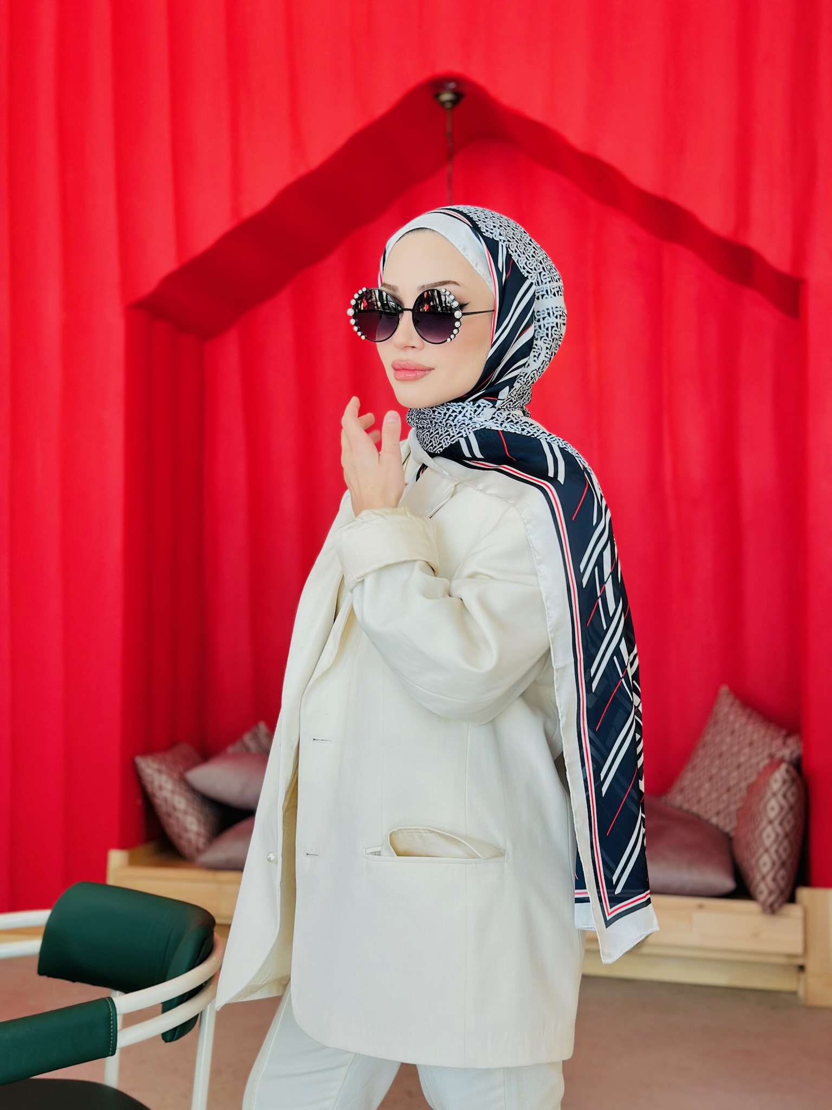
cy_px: 555
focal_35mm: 48
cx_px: 416
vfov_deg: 39.7
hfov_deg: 30.3
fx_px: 1538
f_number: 1.78
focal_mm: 6.86
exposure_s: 1/100
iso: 64
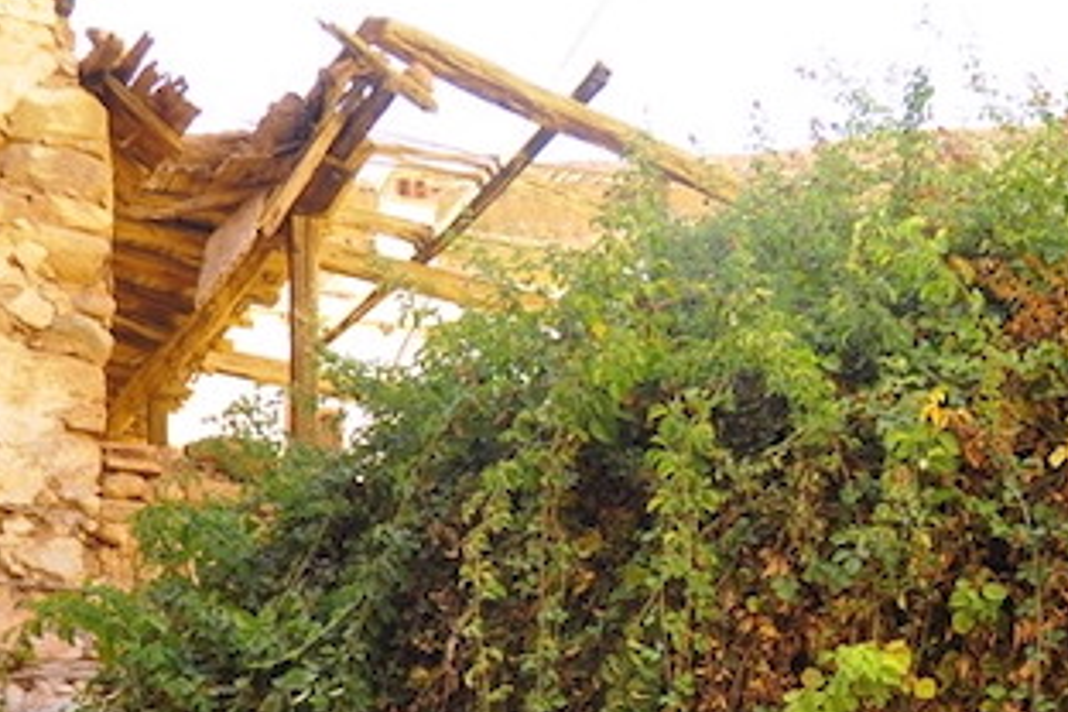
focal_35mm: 78
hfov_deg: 26.0
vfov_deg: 17.1
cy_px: 729
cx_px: 626
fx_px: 2314
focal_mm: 18
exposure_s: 1/125
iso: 200
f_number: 5.6
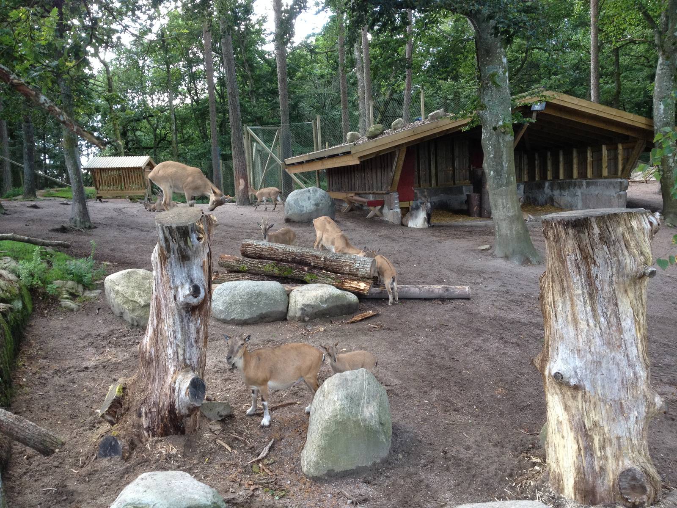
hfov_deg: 52.6
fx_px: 685
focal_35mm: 35
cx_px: 338
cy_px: 254
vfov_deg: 40.7
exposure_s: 1/120
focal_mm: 4.28
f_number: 2.4
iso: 100
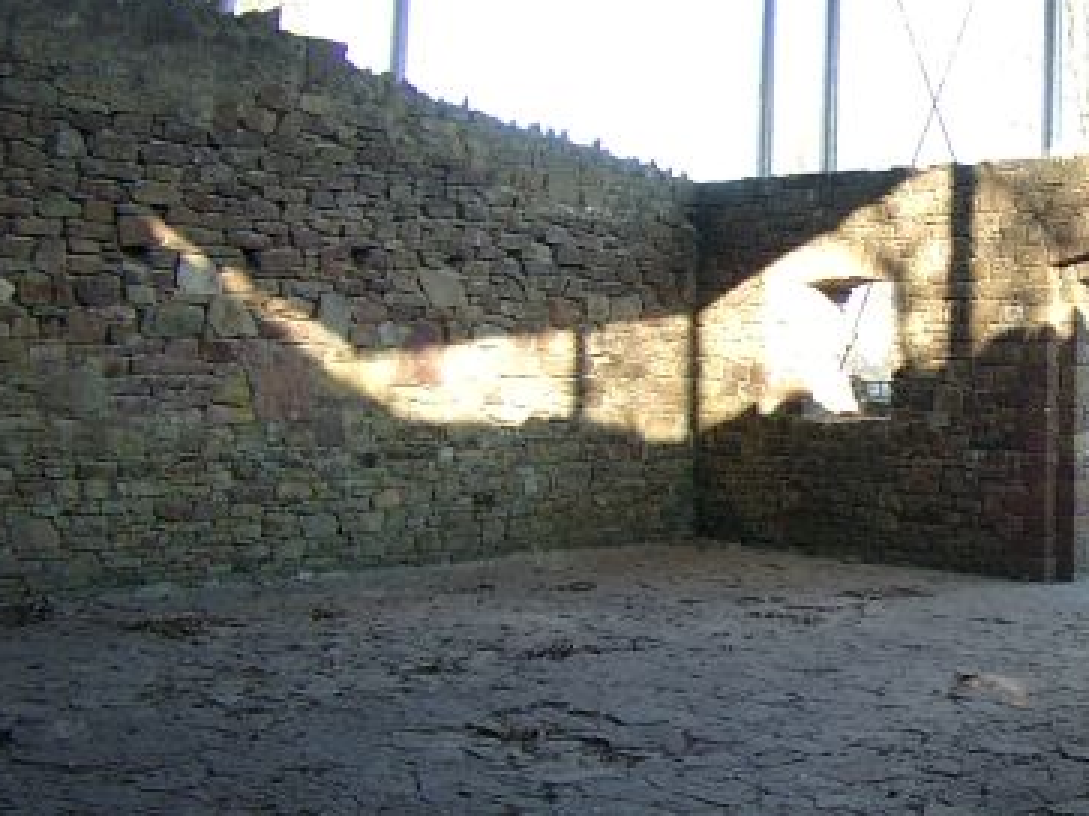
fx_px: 2359
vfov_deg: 19.6
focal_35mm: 75
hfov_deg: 24.8
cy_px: 360
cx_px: 1077
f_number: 2
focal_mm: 7.13
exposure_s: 1/93.5
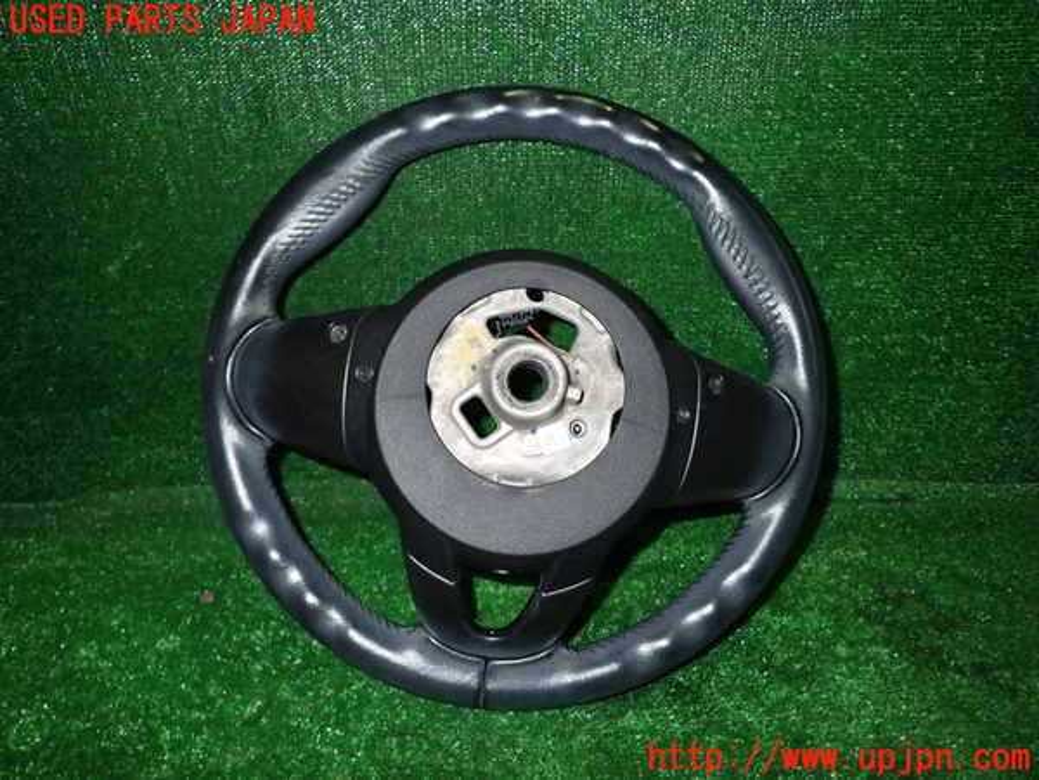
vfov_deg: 54.9
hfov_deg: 69.4
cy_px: 390
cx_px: 520
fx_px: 750
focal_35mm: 25
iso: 400
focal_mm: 4.5
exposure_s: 1/30
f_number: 5.6
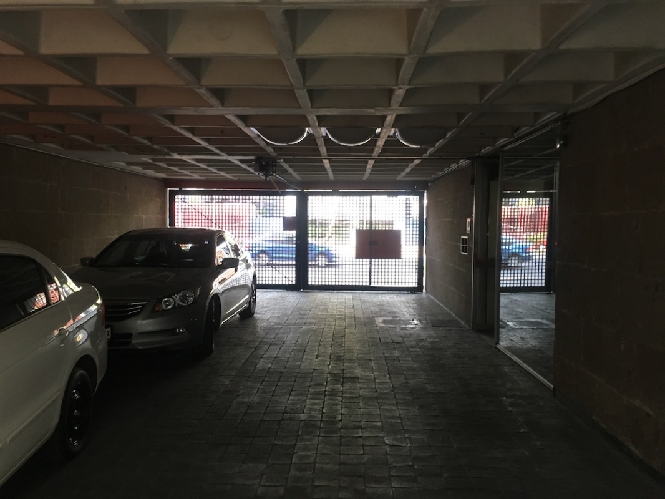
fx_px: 557
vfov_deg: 48.2
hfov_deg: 61.6
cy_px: 250
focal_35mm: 29
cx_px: 332
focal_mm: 4.15
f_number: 2.2
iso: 100
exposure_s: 1/30
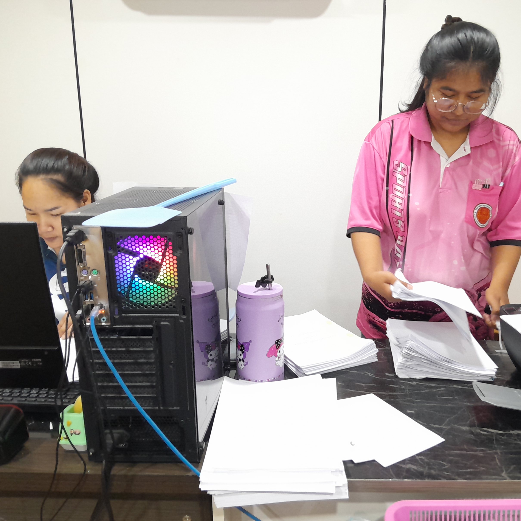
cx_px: 317
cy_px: 259
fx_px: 528
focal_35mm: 31
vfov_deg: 52.5
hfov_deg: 52.1
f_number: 1.8
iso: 400
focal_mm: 3.98
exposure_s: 1/33
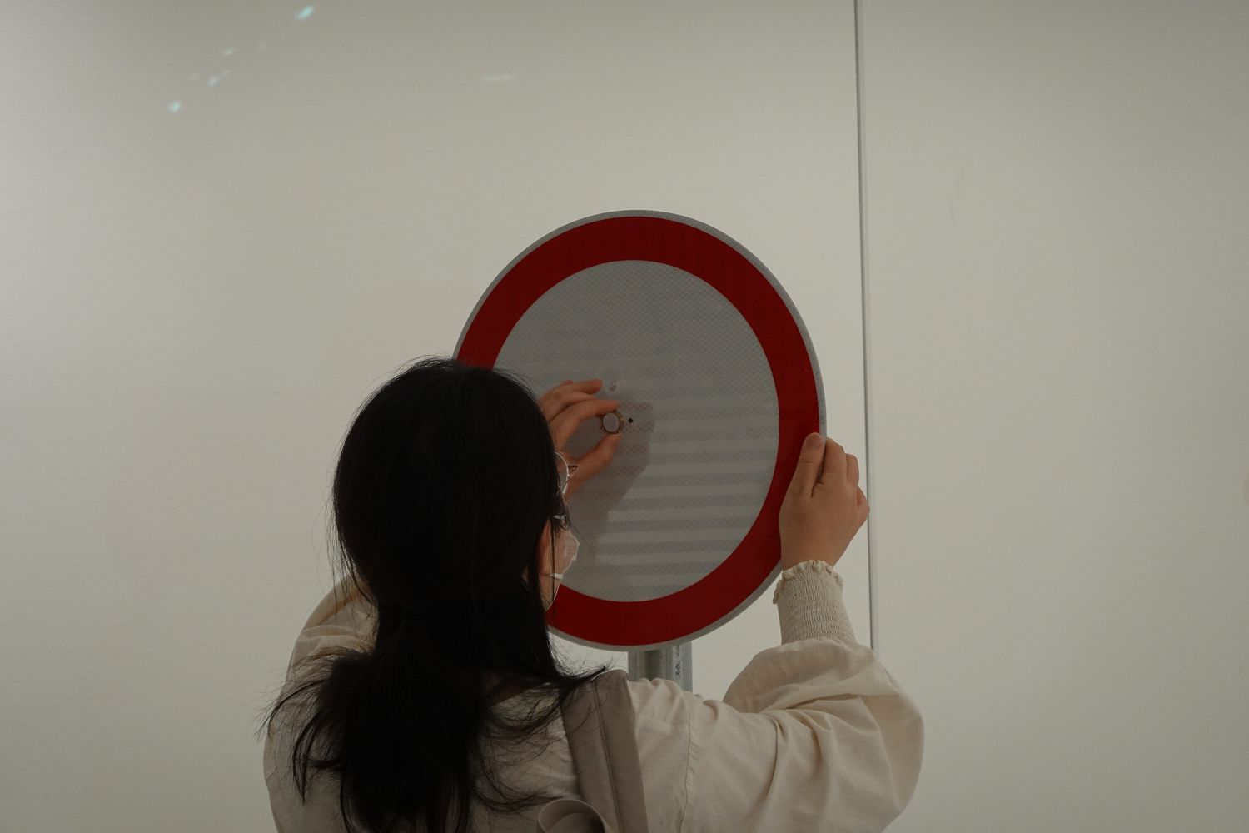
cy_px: 416
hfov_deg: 13.9
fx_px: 5134
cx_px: 624
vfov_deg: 9.3
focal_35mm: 148
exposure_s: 1/160
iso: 640
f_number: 4.5
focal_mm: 53.6
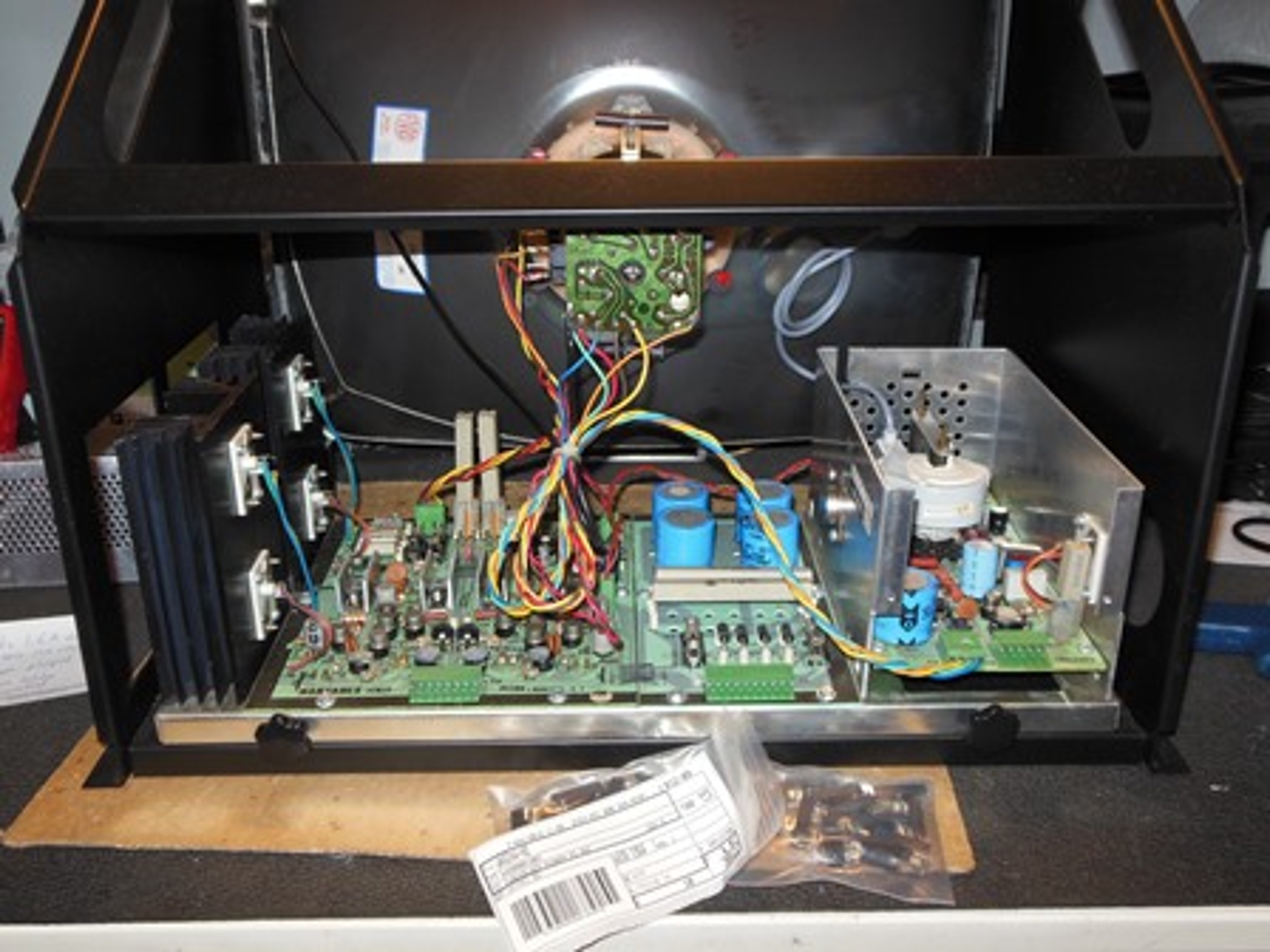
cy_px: 476
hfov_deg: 61.7
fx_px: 1064
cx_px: 635
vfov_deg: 48.2
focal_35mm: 29
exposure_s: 1/25
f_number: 3.3
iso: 200
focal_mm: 5.2
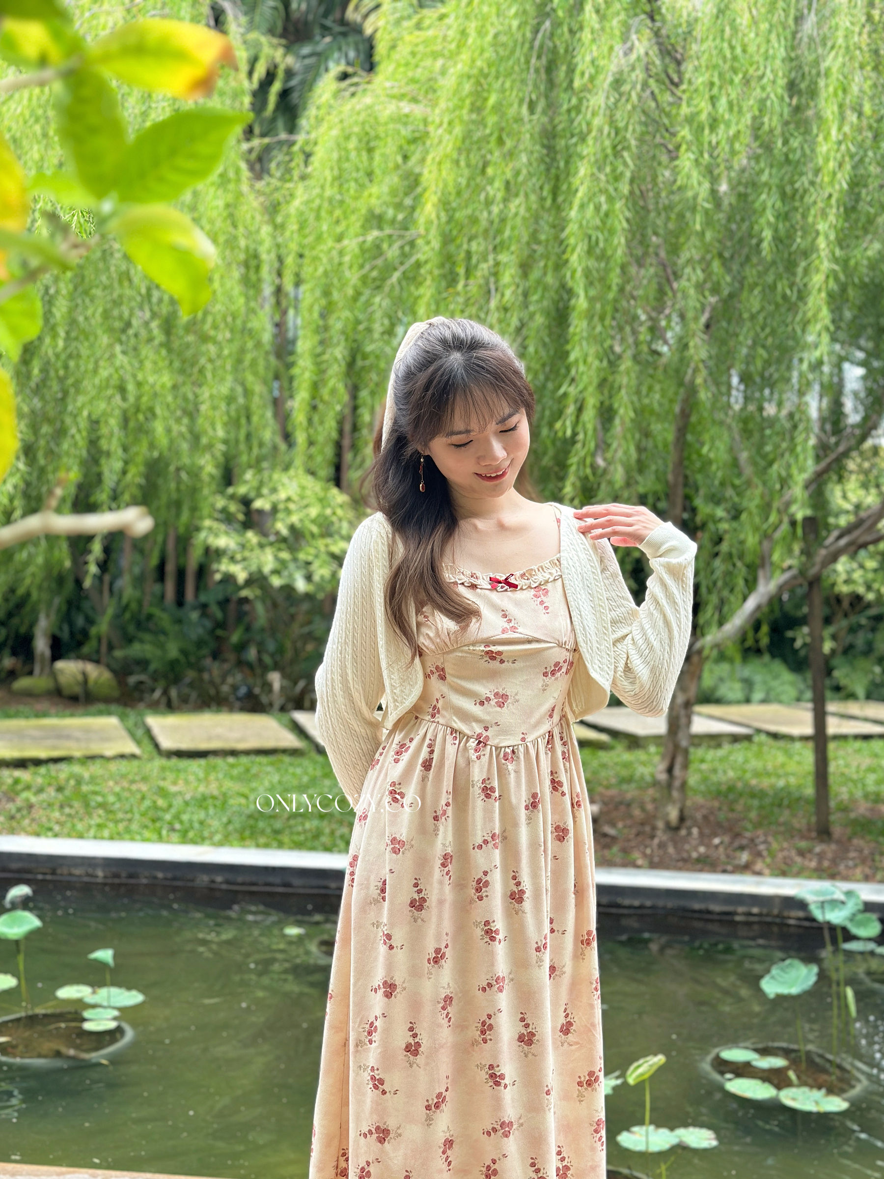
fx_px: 1634
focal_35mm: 48
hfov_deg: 30.3
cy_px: 590
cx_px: 442
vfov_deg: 39.7
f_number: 1.78
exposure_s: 1/1157
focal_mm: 6.86
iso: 80
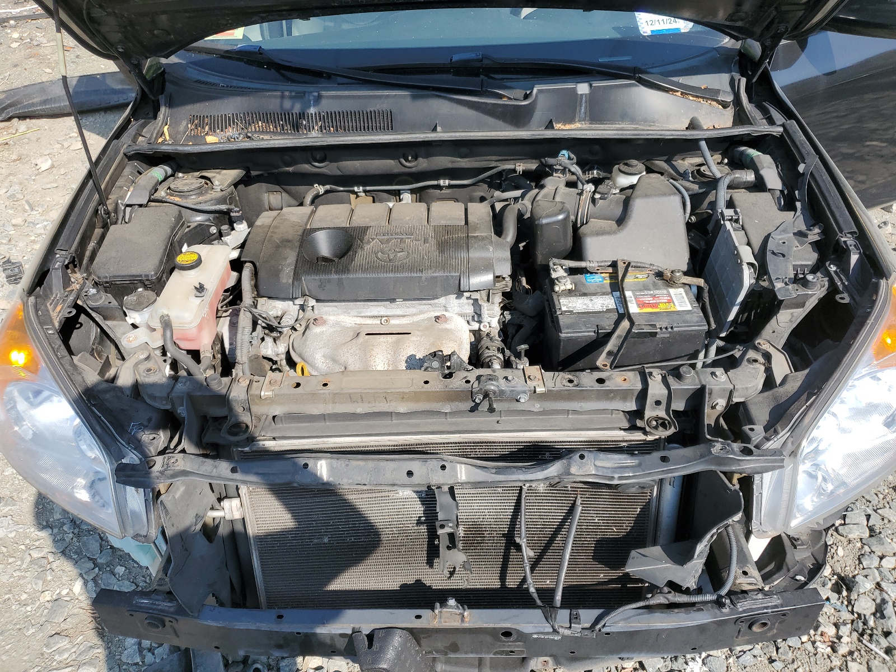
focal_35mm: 26
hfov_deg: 67.3
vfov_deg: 53.1
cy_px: 336
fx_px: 673
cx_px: 448
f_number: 1.5
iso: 50
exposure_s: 1/1429
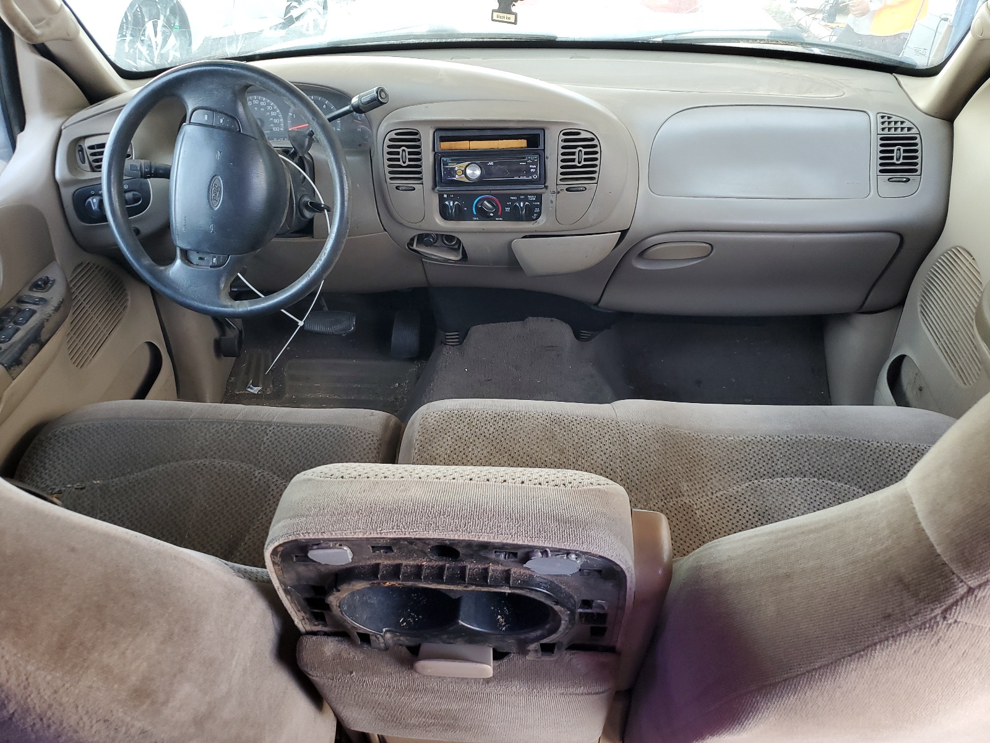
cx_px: 495
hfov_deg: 67.3
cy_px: 372
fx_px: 744
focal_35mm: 26
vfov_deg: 53.1
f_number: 1.5
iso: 73
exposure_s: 1/60.2
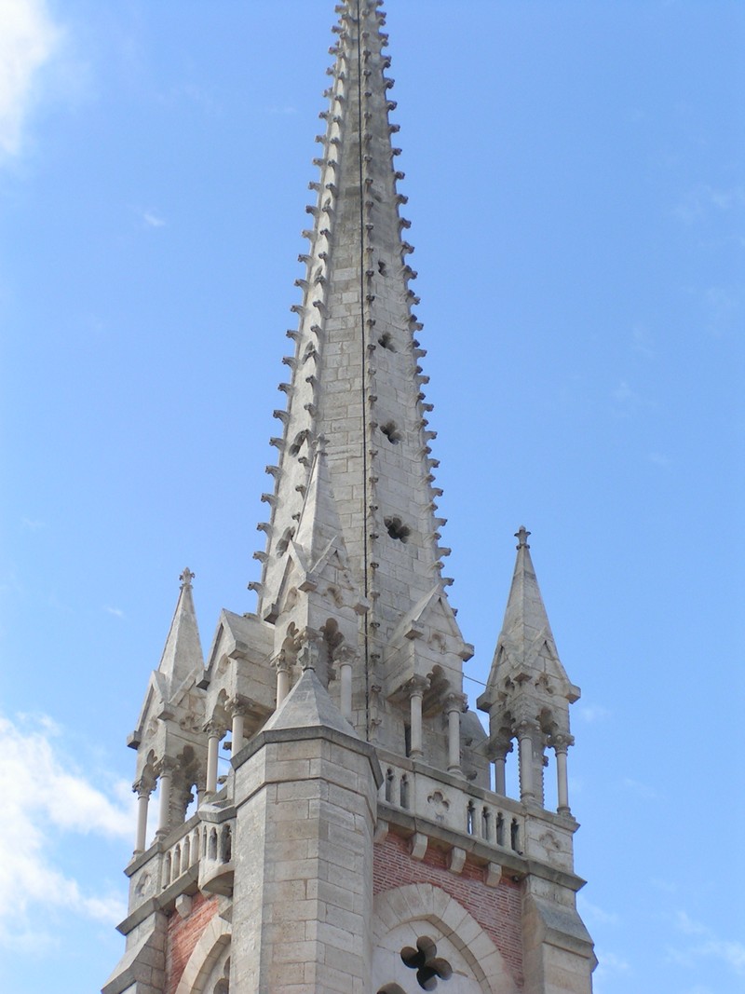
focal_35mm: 95
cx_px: 372
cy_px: 497
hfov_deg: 15.6
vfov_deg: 20.7
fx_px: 2727
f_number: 5.6
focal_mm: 14.5
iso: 50
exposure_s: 1/200
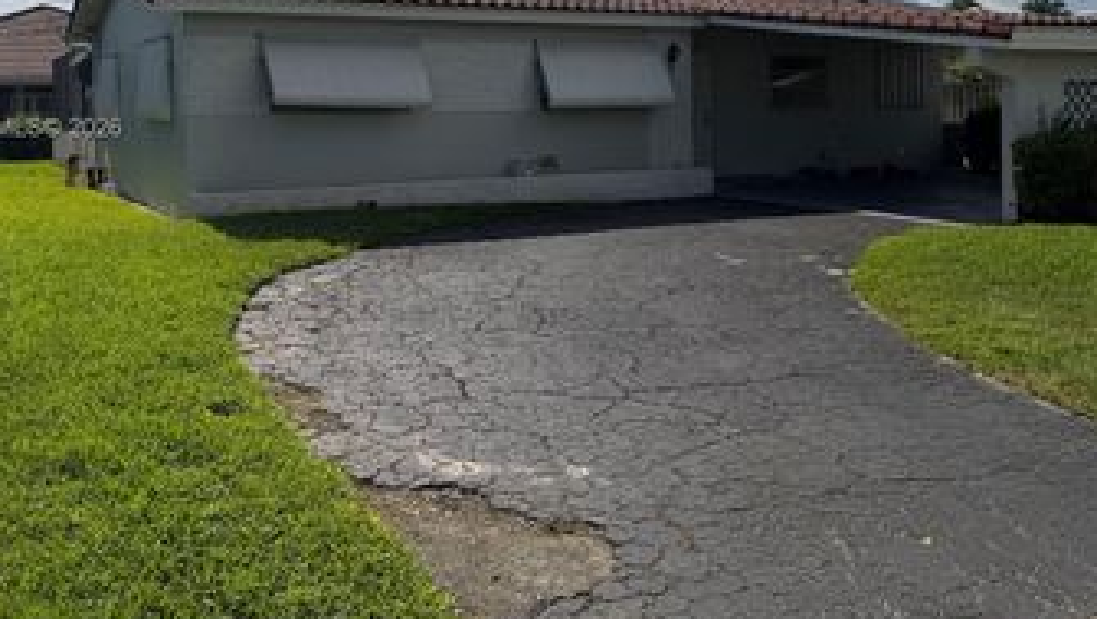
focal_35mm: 39
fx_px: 1135
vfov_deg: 29.8
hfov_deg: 51.4
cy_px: 129
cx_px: 622
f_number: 1.78
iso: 80
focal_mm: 6.76
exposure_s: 1/10309
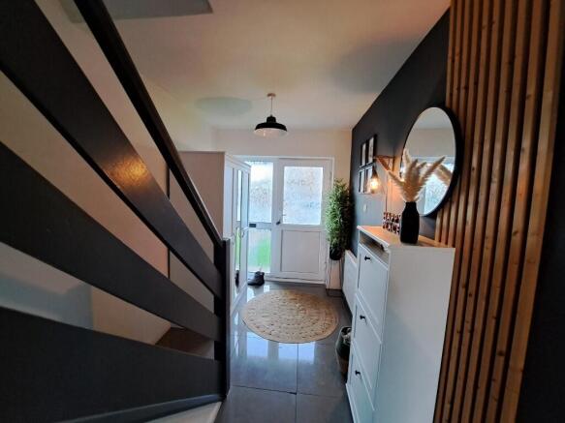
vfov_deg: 89.9
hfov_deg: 106.2
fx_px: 212
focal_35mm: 13
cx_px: 282
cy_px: 212
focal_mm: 1.74
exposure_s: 1/25
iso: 200
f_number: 2.2
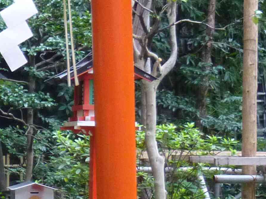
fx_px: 938
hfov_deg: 15.1
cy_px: 140
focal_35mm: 122
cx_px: -117
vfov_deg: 12.1
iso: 400
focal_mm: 4.5
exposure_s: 1/50
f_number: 3.1
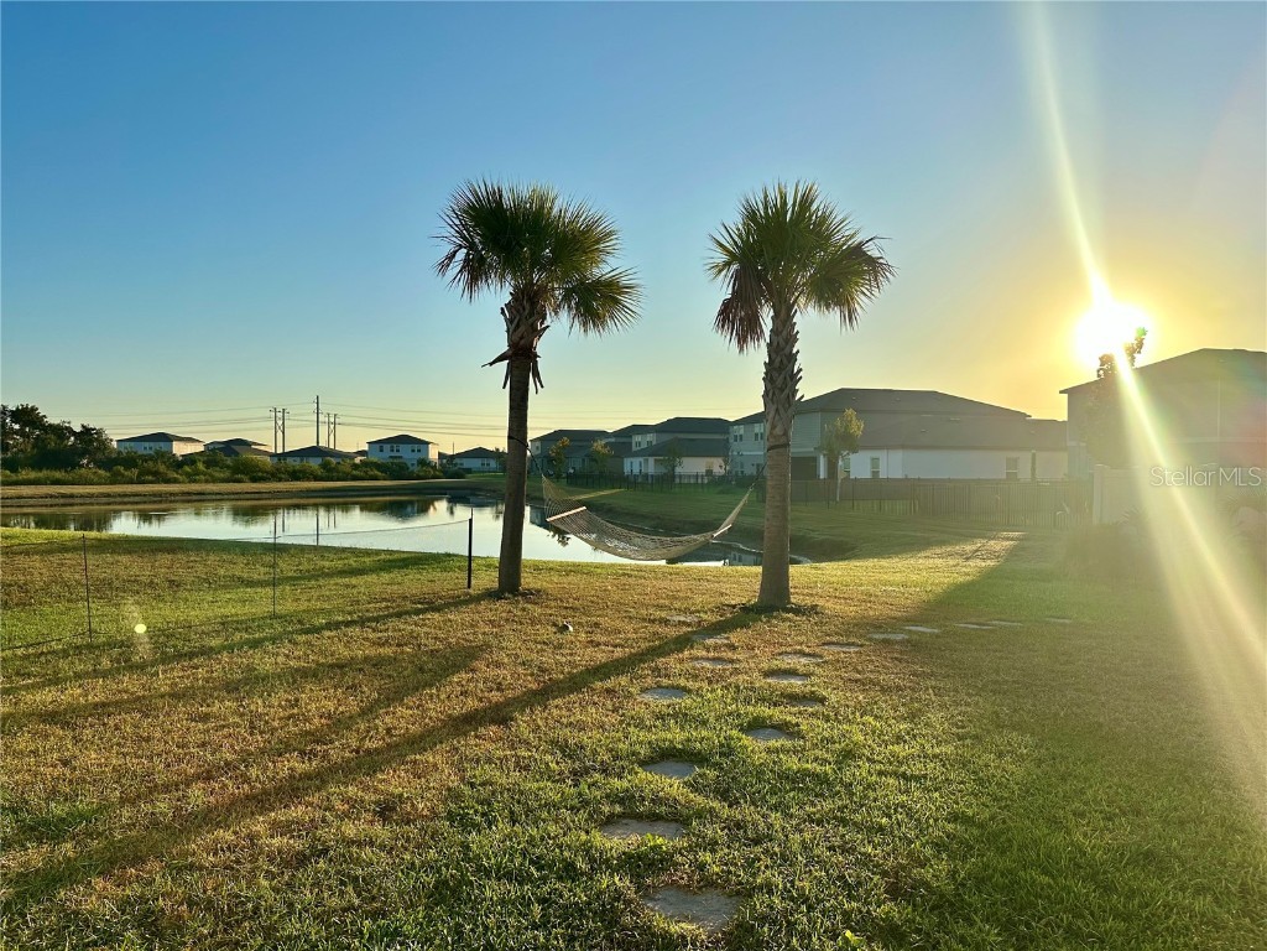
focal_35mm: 24
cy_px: 476
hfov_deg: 71.6
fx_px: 878
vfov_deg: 56.8
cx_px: 634
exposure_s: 1/6211
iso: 80
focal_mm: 6.86
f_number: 1.78
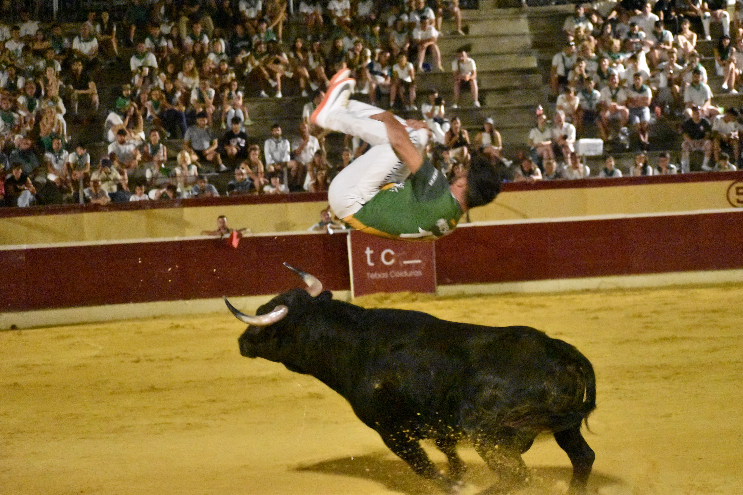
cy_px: 248
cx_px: 372
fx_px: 2538
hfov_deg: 16.7
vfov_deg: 11.1
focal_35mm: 123
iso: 25600
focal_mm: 82
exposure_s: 1/400
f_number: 5
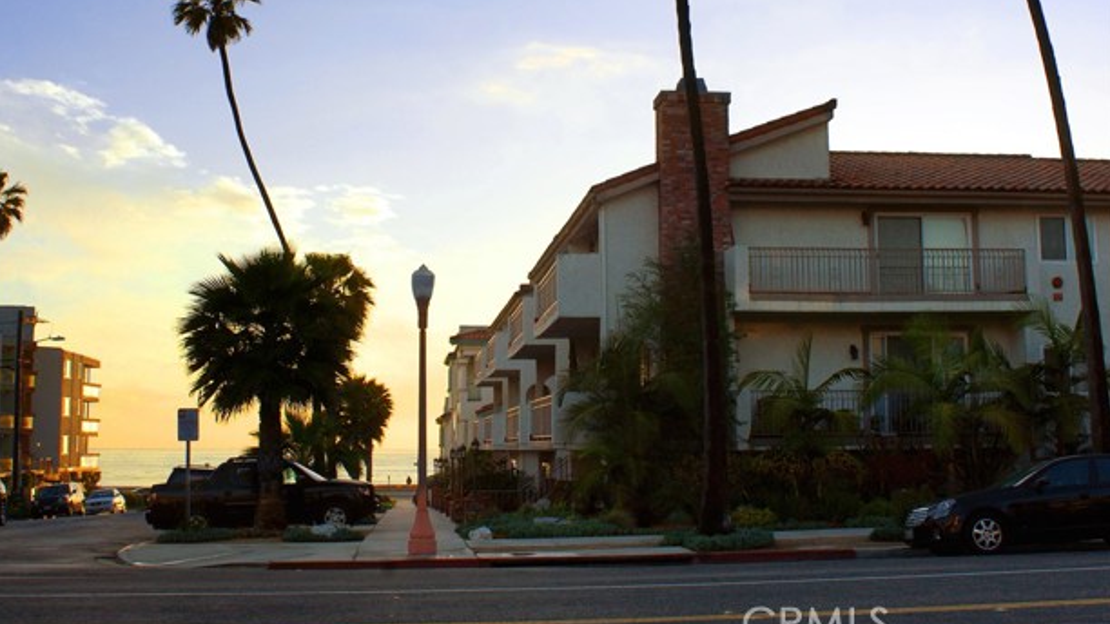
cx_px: 537
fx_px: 1354
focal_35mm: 46
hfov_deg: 44.6
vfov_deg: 25.9
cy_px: 262
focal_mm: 28
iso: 200
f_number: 11
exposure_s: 1/100
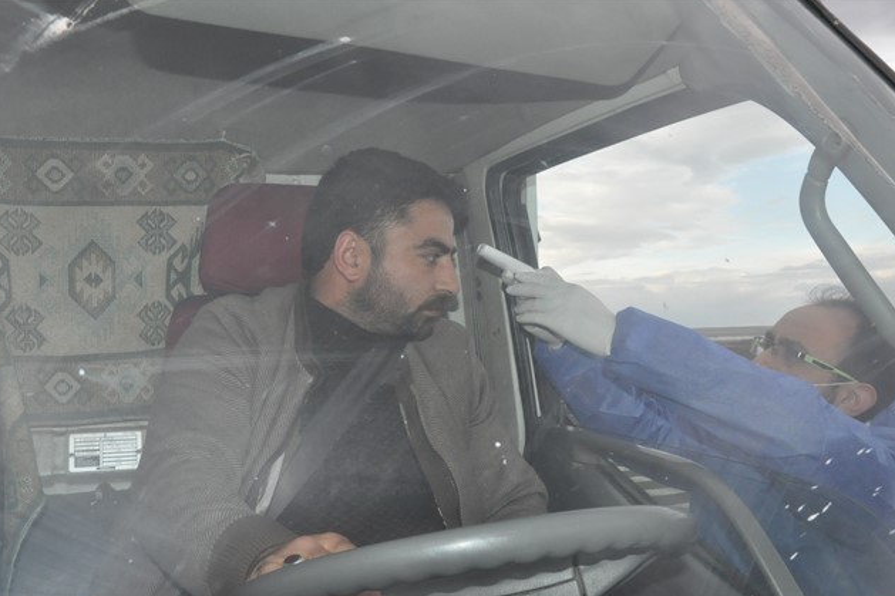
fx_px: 808
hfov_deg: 58.0
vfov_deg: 40.5
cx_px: 450
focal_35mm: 33
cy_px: 302
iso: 2000
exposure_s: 1/200
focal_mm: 21
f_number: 16
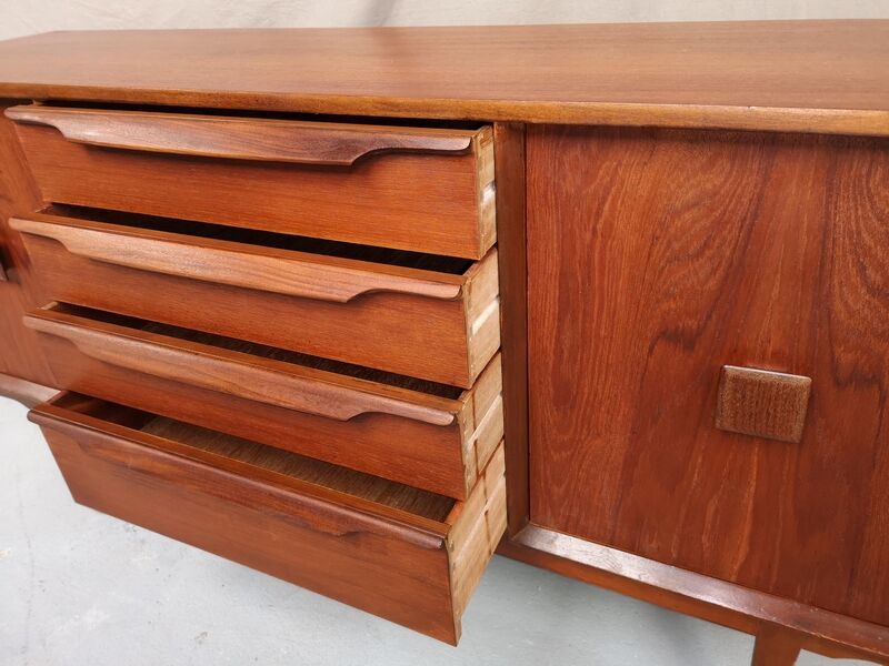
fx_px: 693
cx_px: 444
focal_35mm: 27
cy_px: 333
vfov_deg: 51.4
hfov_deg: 65.3
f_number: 1.8
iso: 160
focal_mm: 3.95
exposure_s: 1/50
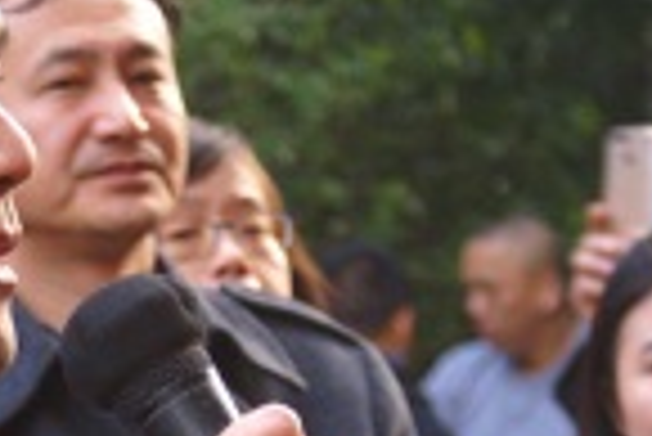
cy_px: 458
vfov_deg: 3.8
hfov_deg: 5.7
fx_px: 6545
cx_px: 49
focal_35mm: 361
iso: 400
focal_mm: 70
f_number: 5.6
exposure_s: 1/50
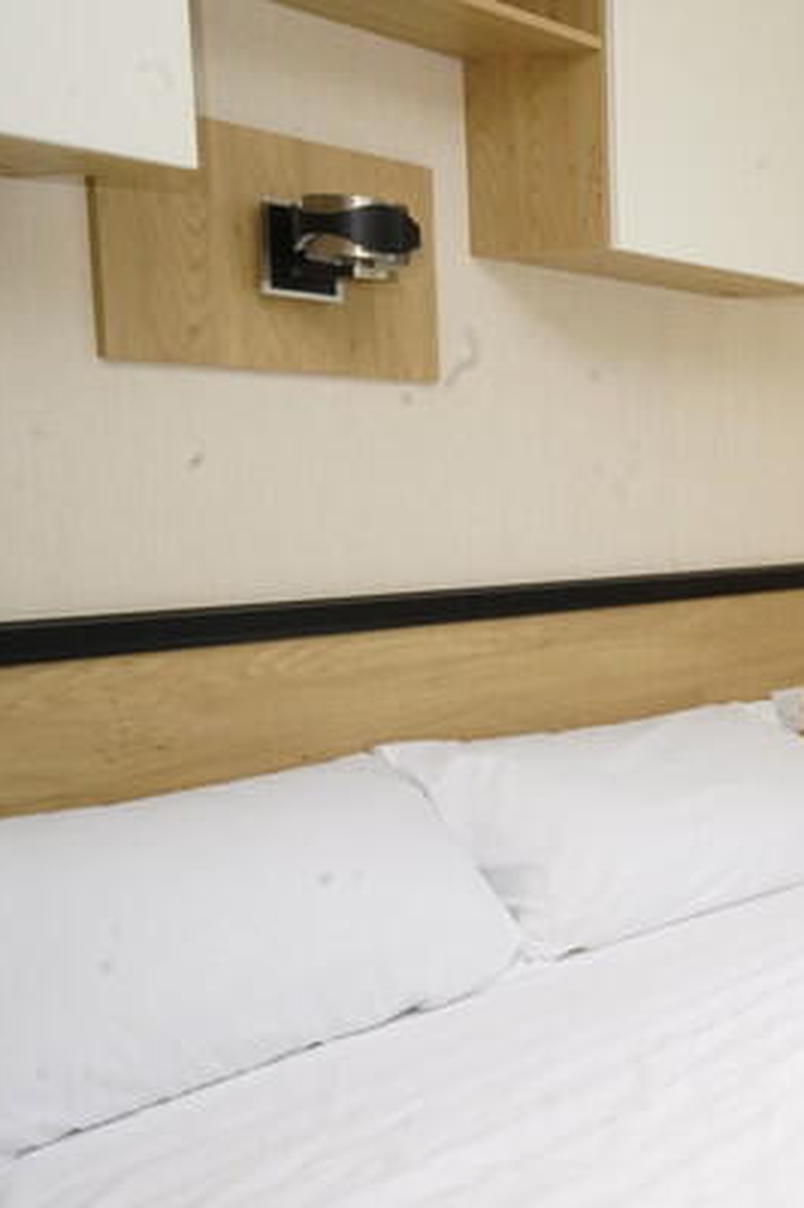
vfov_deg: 47.4
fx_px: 1376
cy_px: 596
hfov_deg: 20.1
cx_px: 1535
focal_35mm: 41
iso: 1600
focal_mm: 16
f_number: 18
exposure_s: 1/60
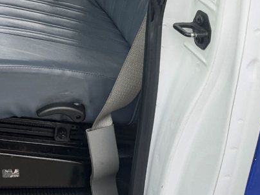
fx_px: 458
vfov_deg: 22.1
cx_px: -42
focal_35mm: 61
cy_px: -43
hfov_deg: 28.2
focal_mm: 6.76
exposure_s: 1/544
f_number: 1.78
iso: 80
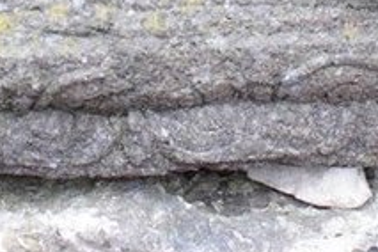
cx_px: 89
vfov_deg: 7.8
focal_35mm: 168
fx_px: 1764
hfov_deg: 12.2
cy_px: -286
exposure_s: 1/50
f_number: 5
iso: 160
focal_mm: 28
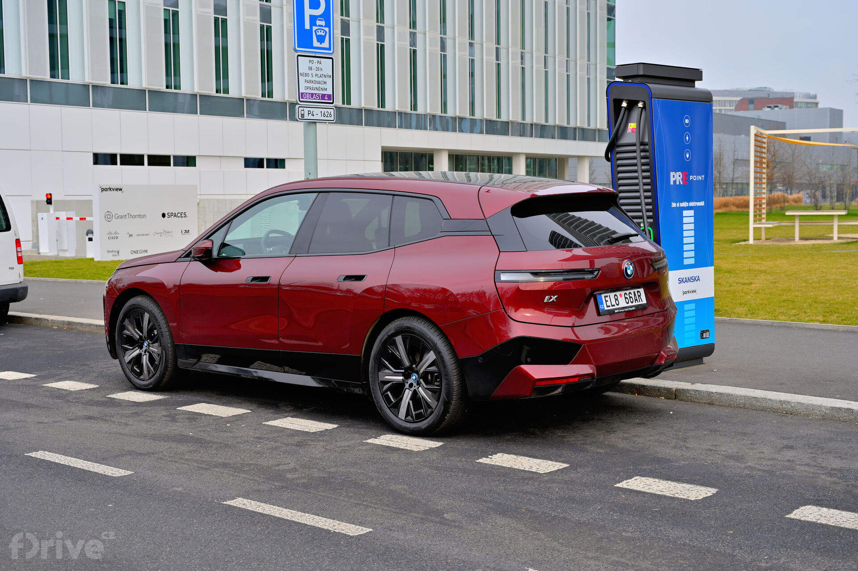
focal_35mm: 51
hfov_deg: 38.9
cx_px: 429
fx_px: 1215
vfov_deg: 26.4
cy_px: 286
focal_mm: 51
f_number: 5
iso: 100
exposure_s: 1/100
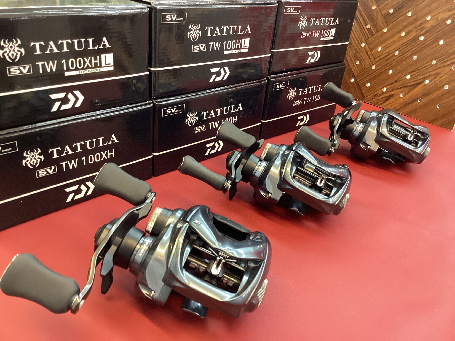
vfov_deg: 45.4
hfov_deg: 58.4
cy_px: 170
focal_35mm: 31
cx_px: 228
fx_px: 407
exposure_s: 1/60
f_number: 2.4
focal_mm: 3.3
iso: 250
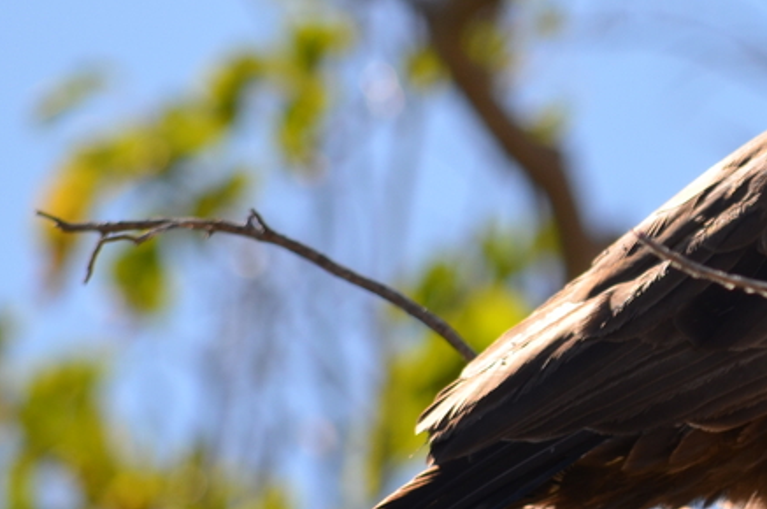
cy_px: 160
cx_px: 756
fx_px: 25231
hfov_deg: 1.7
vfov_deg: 1.2
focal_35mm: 1186
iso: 200
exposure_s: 1/800
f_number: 7.1
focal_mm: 270
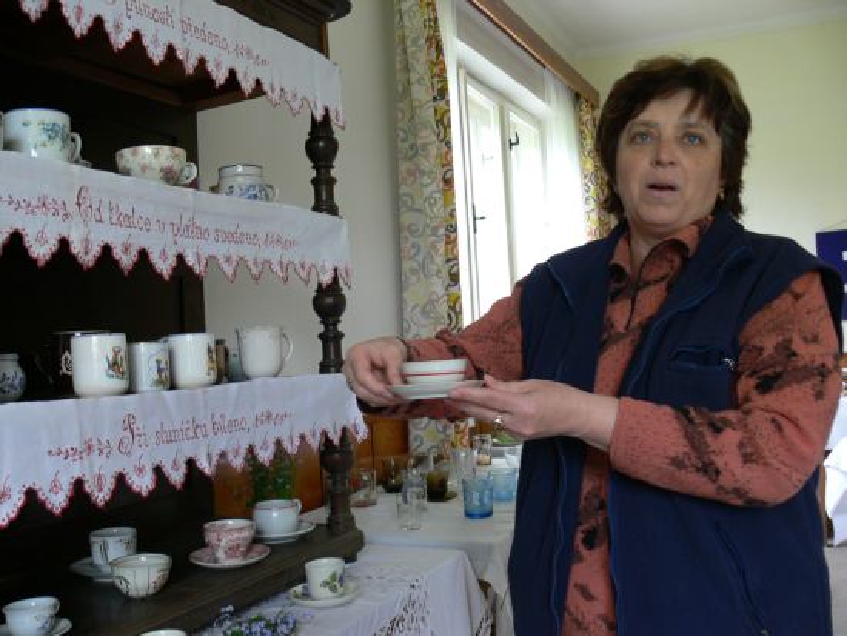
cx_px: 424
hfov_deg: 52.6
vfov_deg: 40.7
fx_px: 857
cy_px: 318
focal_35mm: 35
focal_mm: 7.4
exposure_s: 1/30
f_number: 2.8
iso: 125
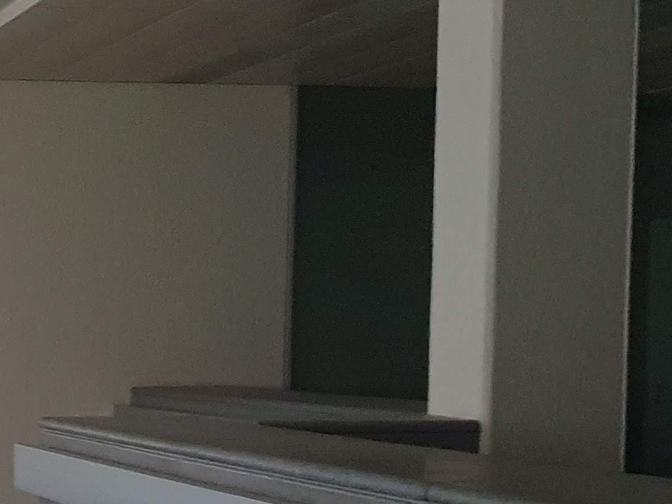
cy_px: 479
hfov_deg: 19.6
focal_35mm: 96
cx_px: -68
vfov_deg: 15.2
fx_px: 1864
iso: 640
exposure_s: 1/50
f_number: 1.5
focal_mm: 4.32
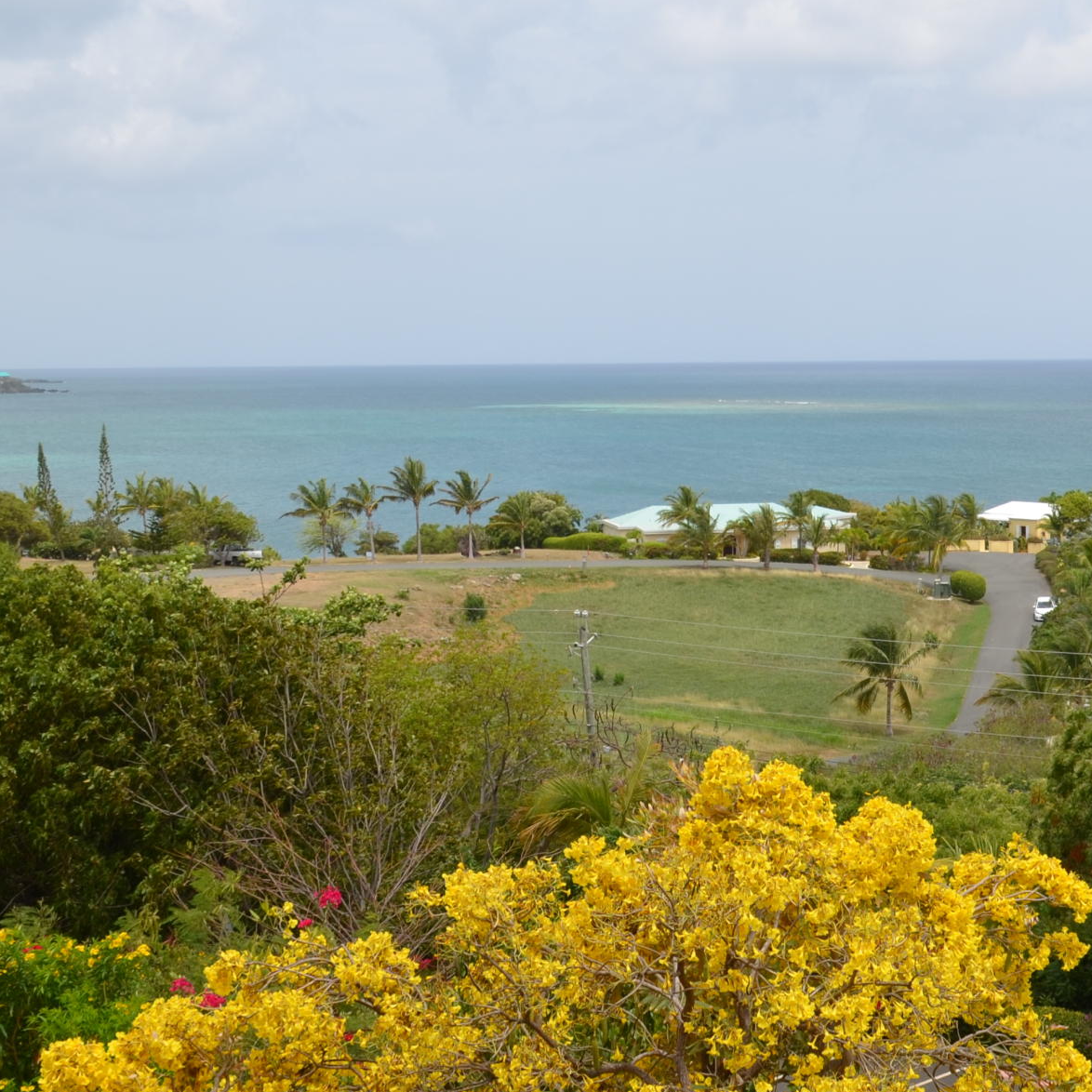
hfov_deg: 26.3
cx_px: 739
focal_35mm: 65
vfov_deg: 26.4
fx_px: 2320
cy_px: 408
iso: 100
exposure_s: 1/250
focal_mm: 20
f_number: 8
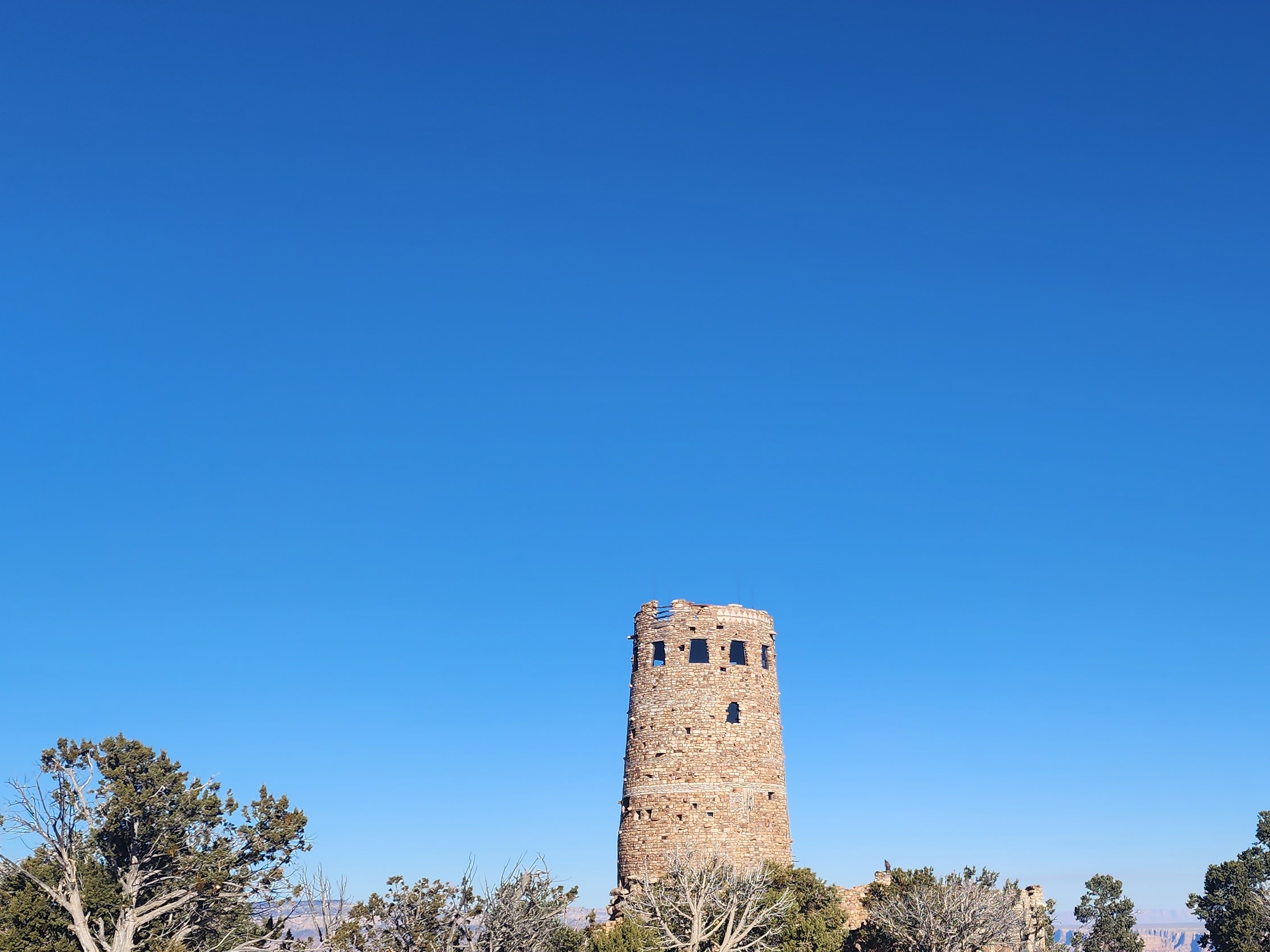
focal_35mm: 41
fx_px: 1504
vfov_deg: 34.4
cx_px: 966
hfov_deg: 44.1
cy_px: 708
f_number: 1.8
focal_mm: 6.4
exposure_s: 1/1395
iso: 12
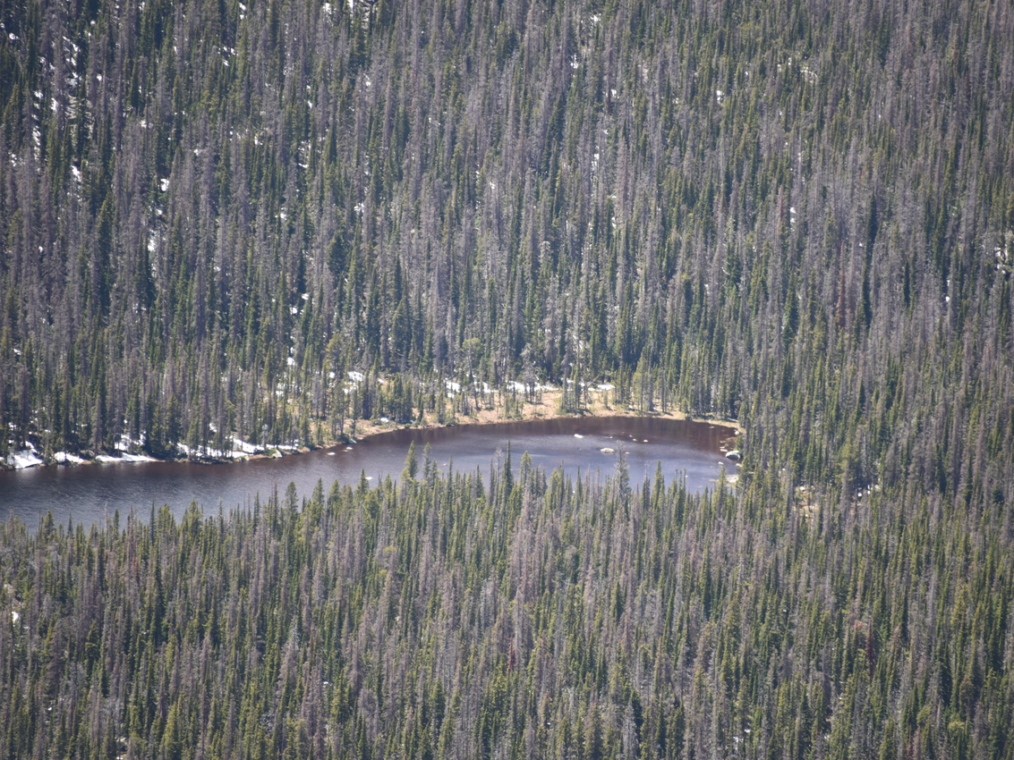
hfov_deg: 6.1
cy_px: 381
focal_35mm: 326
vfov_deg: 4.6
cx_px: 551
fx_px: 9550
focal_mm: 300
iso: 400
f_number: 5.6
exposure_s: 1/640
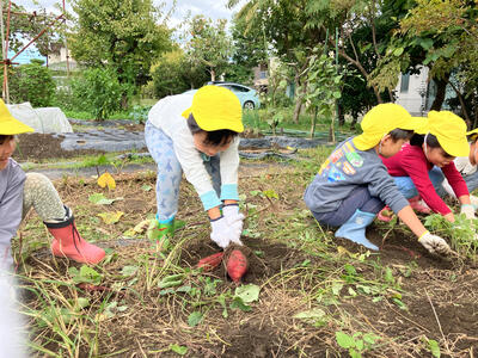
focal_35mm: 28
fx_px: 387
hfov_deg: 63.4
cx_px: 239
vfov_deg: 49.7
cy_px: 179
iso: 32
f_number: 1.8
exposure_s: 1/552
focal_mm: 3.99
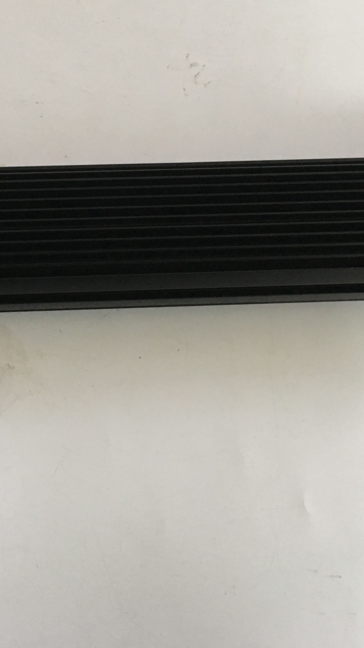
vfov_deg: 37.6
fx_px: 944
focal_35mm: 55
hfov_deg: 21.5
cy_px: 241
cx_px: 70
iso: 125
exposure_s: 1/33
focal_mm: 4.15
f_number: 2.2
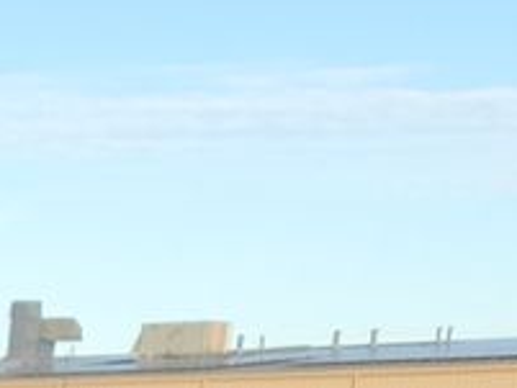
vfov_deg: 6.8
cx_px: -867
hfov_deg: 9.0
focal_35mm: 191
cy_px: 1310
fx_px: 2854
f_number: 1.8
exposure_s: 1/271
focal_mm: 6.7
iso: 50
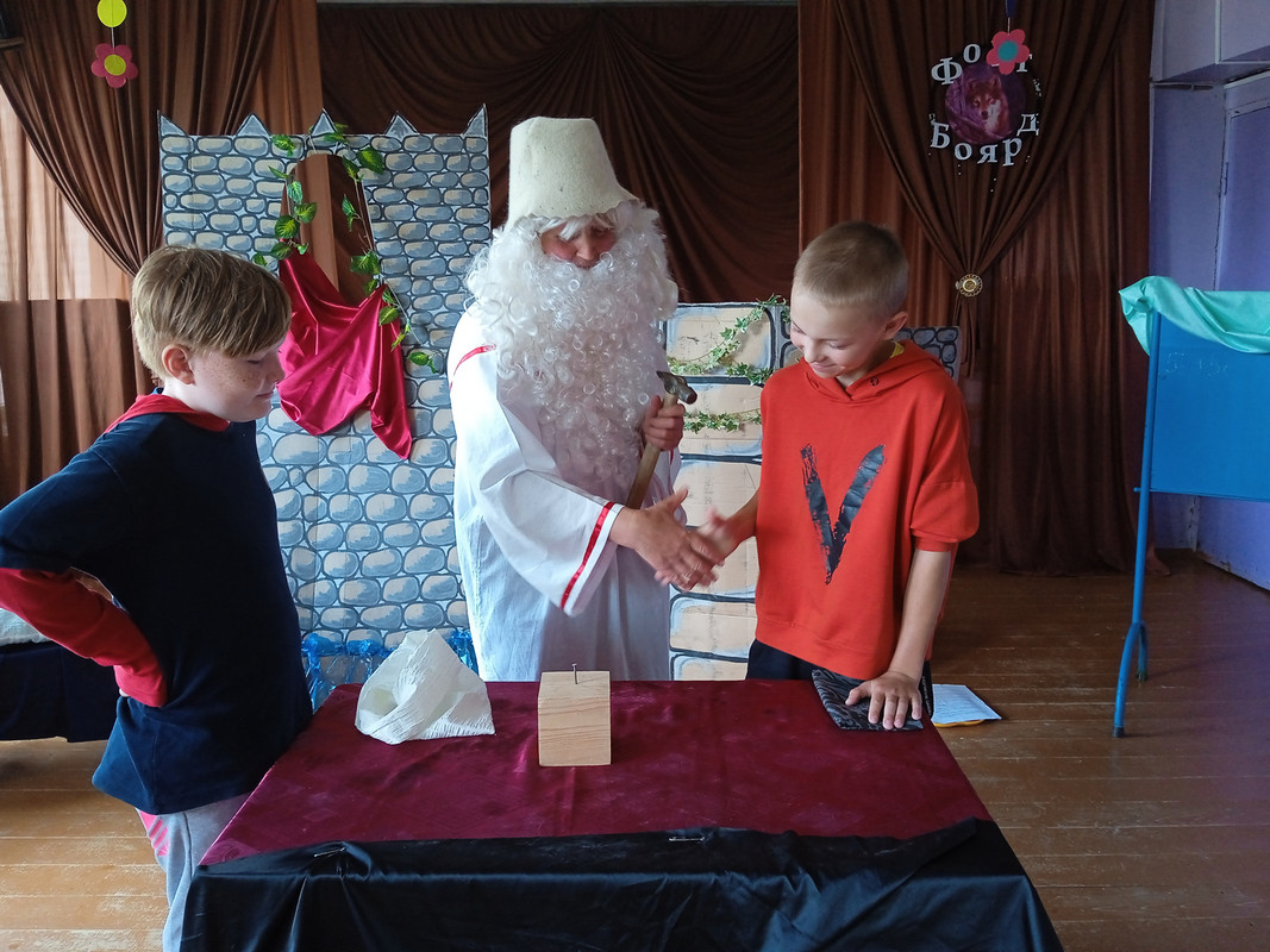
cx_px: 635
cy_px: 476
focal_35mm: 28
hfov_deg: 63.4
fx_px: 1027
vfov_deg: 49.7
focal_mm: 3.43
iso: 230
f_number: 2.2
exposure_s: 1/33.3
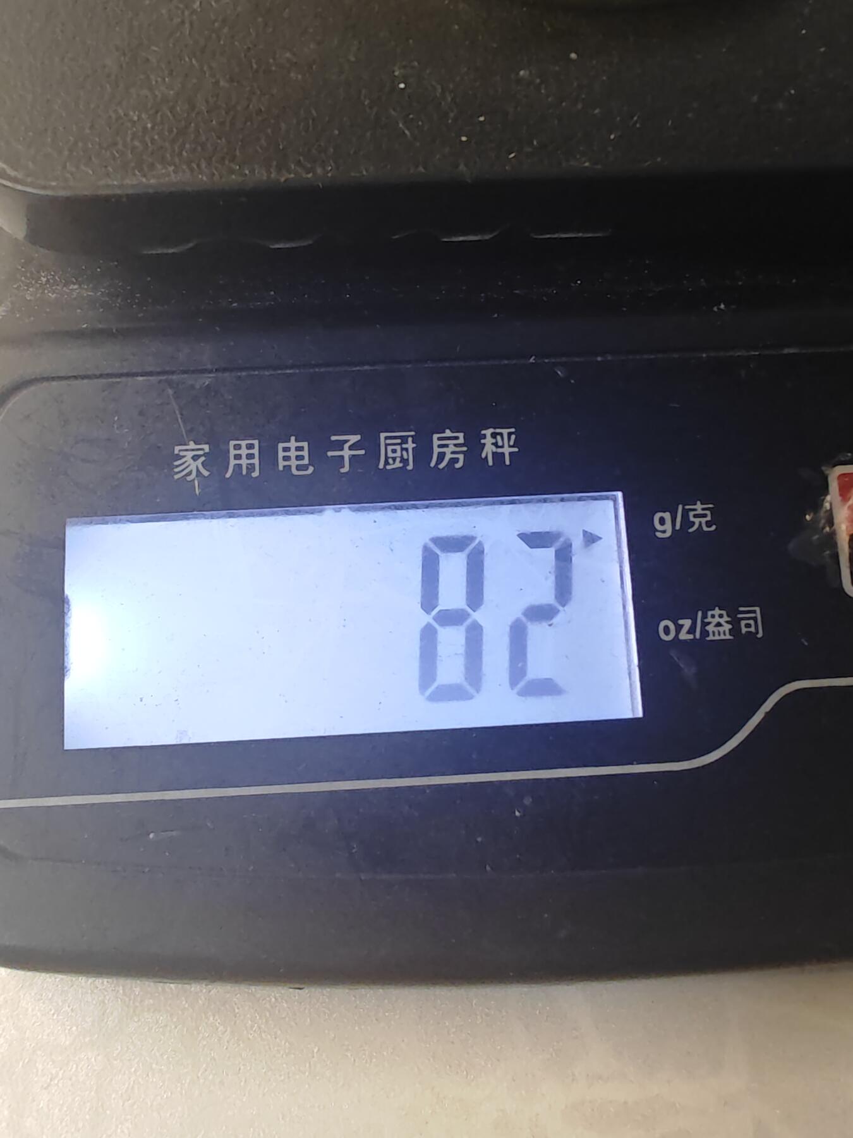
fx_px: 887
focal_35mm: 27
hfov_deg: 51.4
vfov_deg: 65.3
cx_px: 426
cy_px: 569
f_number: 2
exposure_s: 1/50
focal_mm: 1.82
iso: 800
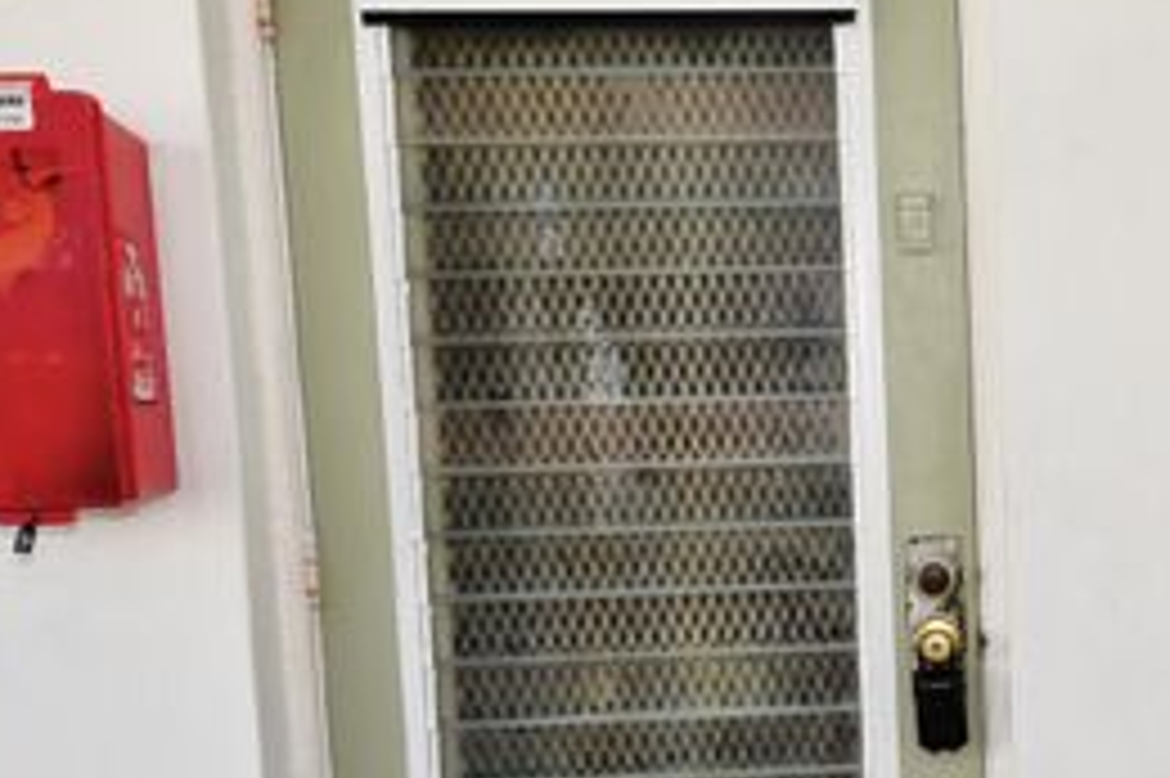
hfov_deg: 36.8
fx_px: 1624
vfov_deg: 26.7
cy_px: 555
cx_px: 1084
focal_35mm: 50
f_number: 5.6
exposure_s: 1/125
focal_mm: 26
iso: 125
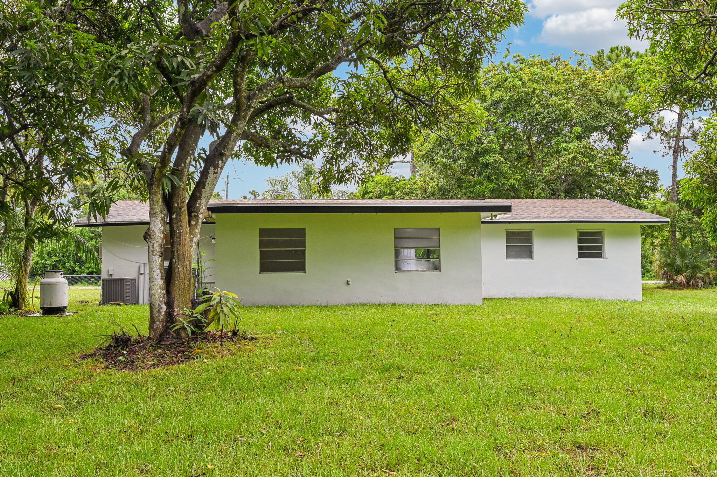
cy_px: 238
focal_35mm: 30
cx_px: 358
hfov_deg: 62.0
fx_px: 597
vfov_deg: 43.5
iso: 640
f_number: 8
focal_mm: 30
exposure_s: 1/400
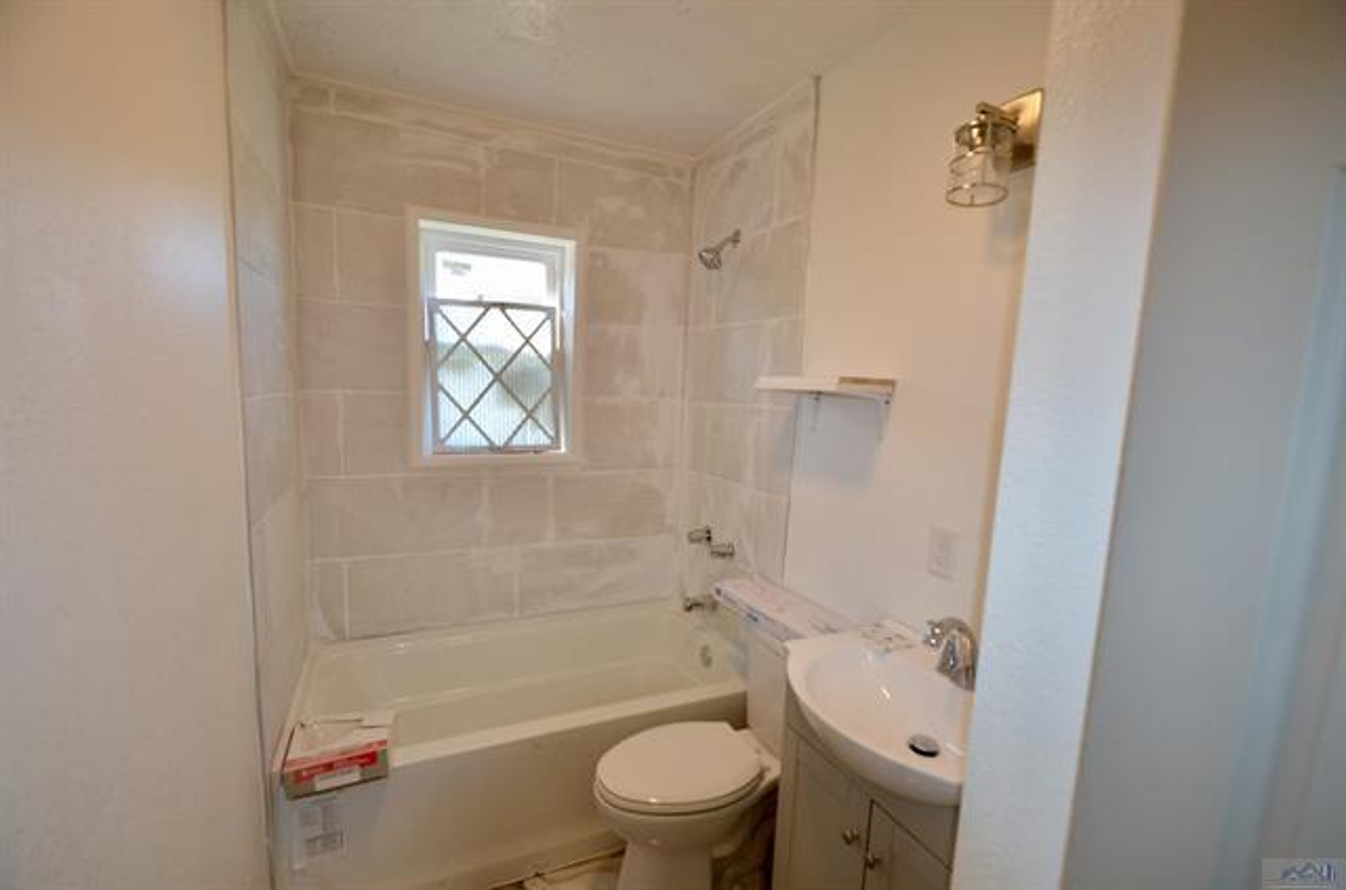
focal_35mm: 15
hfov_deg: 100.5
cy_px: 445
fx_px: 559
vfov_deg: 77.0
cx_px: 673
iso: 400
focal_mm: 10
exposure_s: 1/100
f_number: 3.5
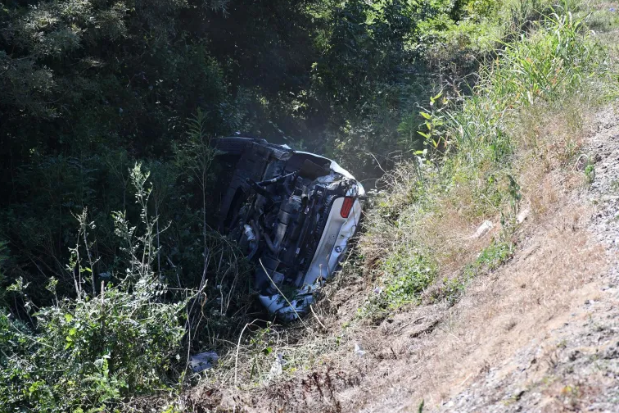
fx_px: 2906
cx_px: 309
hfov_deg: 12.2
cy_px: 206
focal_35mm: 169
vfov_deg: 8.1
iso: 1600
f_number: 10
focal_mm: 112
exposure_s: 1/1600
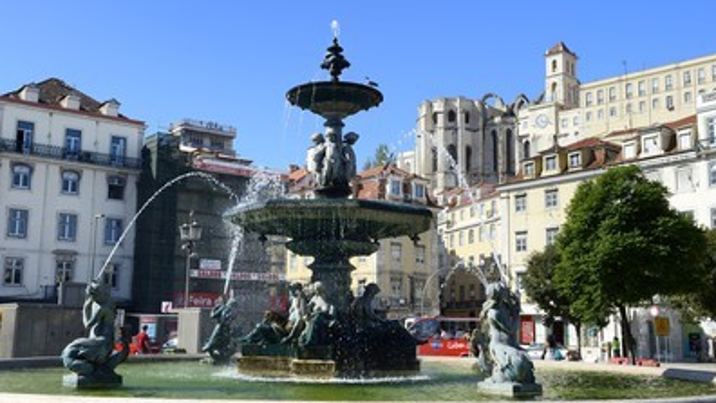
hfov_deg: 50.5
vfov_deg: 29.7
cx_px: 362
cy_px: 208
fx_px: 760
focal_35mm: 40
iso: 200
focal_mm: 36
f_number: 13
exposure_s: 1/200
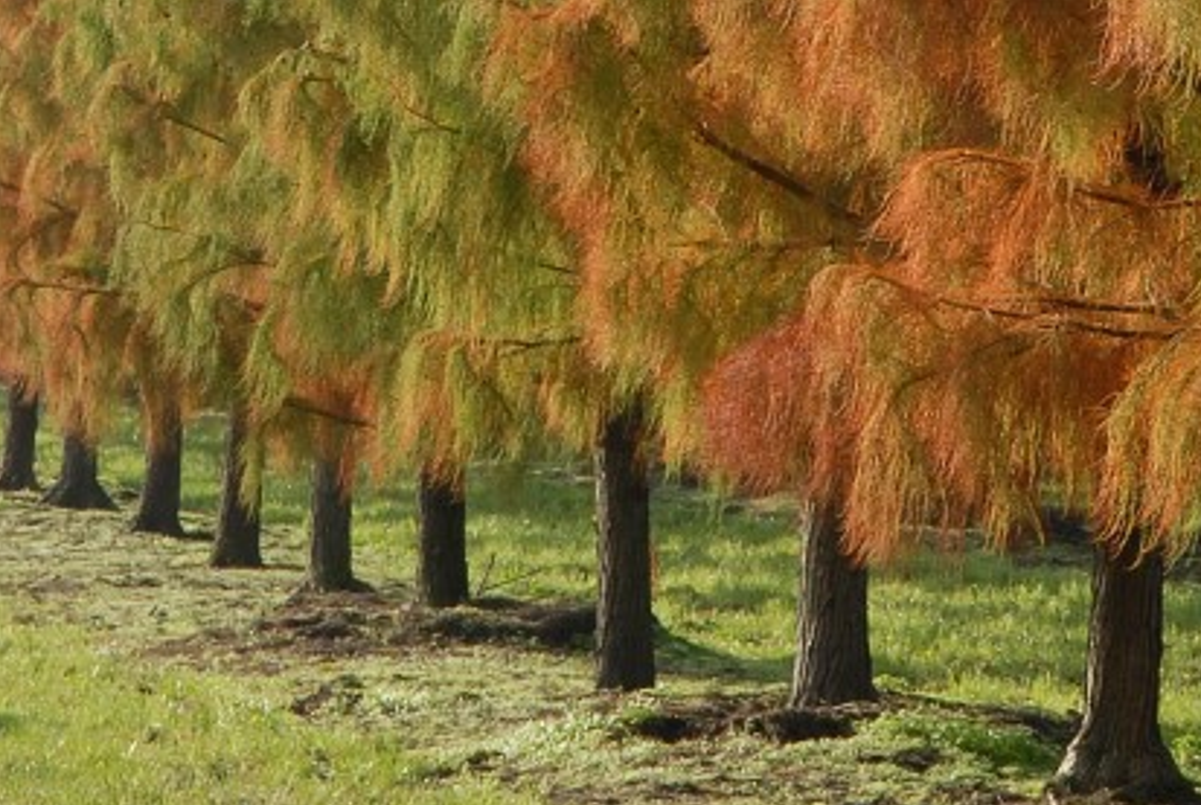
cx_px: 1153
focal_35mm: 322
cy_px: -573
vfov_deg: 4.3
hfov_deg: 6.4
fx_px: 10760
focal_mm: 55
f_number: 9
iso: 100
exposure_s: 1/90
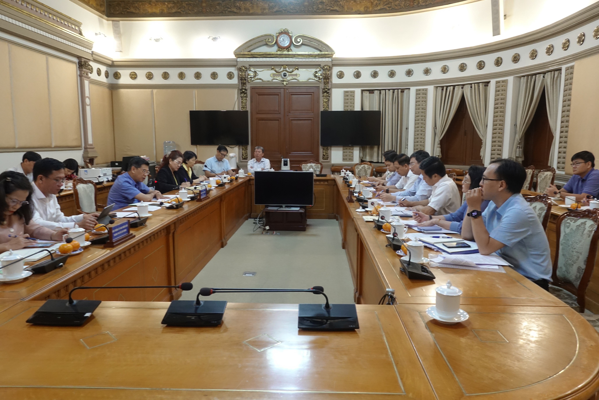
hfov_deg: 71.5
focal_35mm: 25
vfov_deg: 51.3
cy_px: 200
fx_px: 416
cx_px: 300
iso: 1000
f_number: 4
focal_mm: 9.2
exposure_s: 1/40
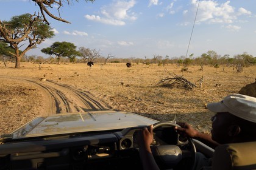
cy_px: 85
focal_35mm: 32
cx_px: 128
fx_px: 228
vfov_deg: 41.1
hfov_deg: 58.7
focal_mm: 32
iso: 200
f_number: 8
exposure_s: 1/250
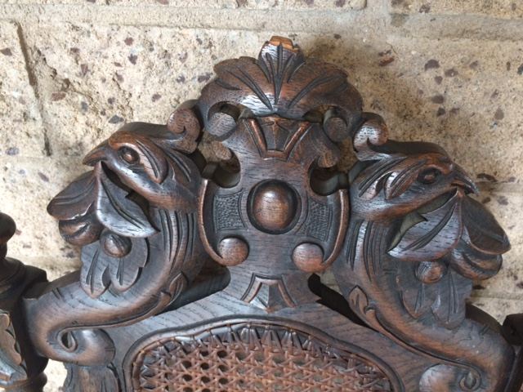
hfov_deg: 61.7
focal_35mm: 29
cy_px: 196
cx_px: 262
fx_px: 438
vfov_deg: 48.2
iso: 40
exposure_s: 1/30
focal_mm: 4.15
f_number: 2.2
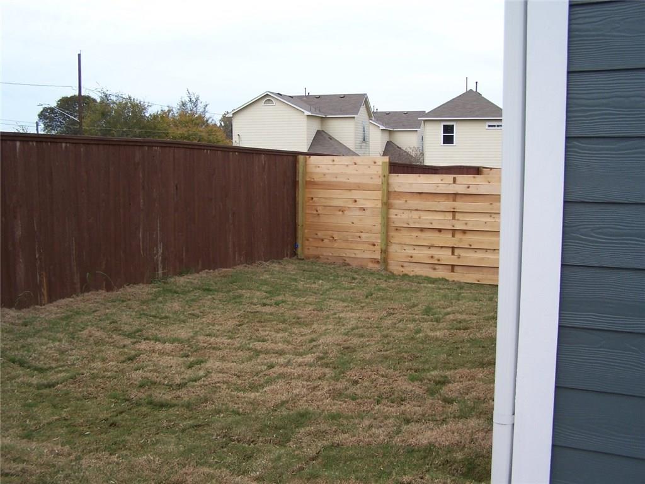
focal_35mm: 38
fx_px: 708
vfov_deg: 37.7
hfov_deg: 49.0
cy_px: 242
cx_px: 322
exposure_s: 1/500
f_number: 2.8
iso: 80
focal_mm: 6.3
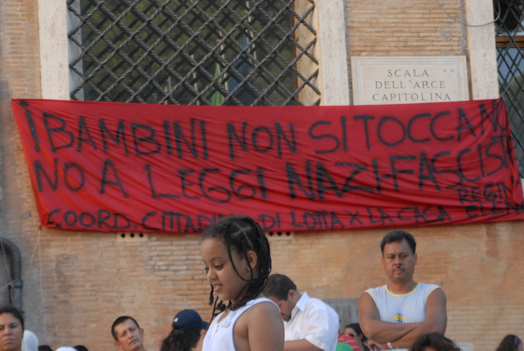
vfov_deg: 13.1
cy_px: 176
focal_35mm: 105
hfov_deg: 19.4
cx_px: 262
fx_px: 1530
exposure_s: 1/250
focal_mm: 70
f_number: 8
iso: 800
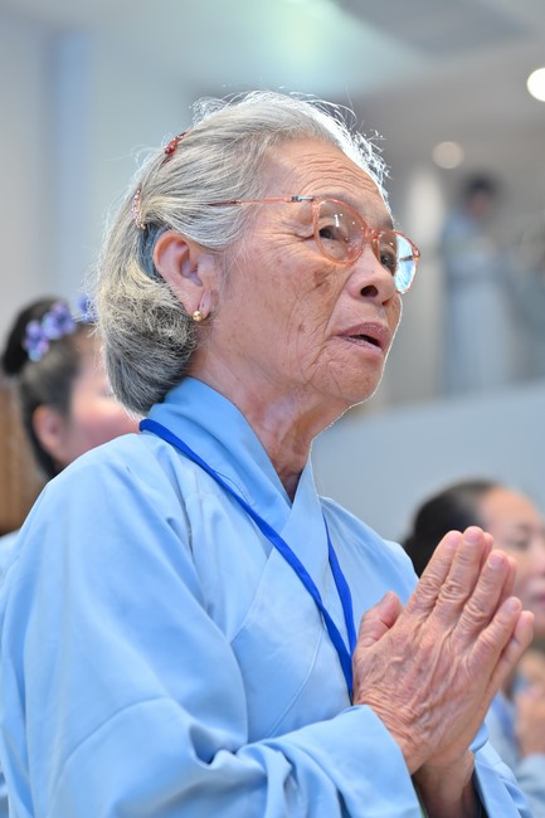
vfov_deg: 17.1
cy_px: 409
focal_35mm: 120
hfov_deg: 11.4
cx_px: 272
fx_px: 2726
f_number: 5
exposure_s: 1/100
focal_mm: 120
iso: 1250
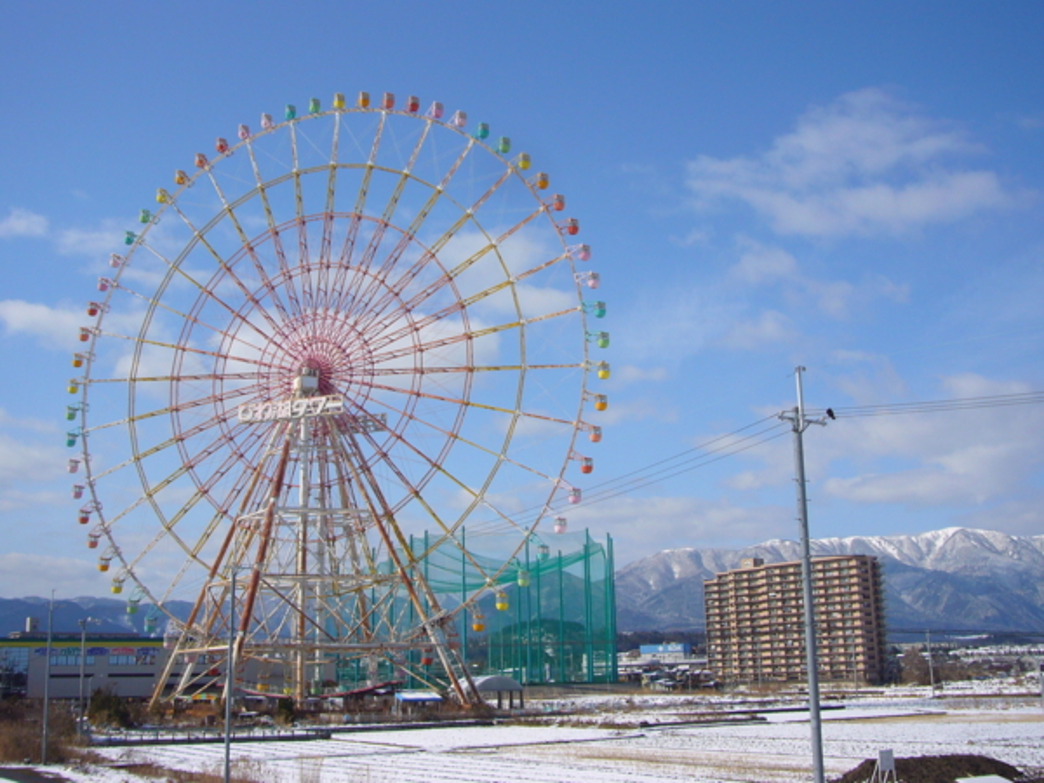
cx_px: 522
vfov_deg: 34.3
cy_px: 392
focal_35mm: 42
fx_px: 1267
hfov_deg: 44.8
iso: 80
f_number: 7.1
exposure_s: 1/500
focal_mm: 6.9
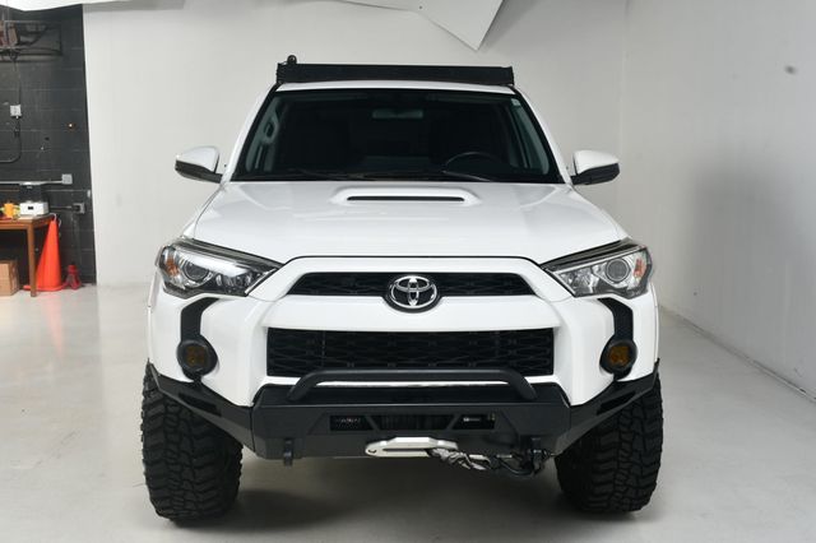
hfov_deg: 49.6
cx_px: 408
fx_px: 884
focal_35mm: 39
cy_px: 272
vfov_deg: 34.2
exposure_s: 1/160
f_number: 13
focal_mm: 26
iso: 100
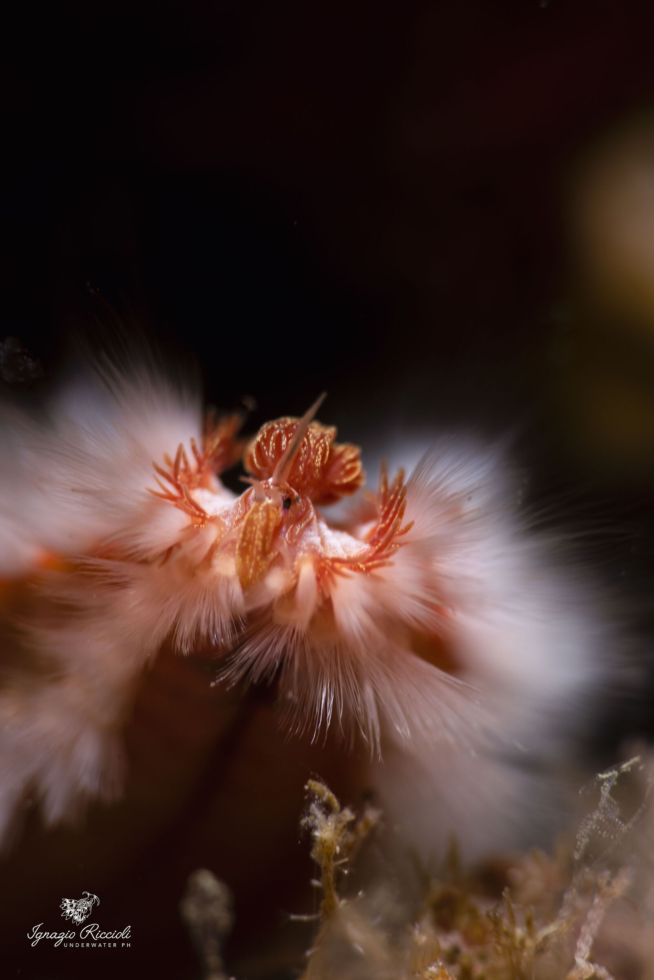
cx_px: 327
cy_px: 490
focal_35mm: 105
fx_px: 2859
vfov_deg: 19.4
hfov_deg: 13.1
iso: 100
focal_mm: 105
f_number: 20
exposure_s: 1/125
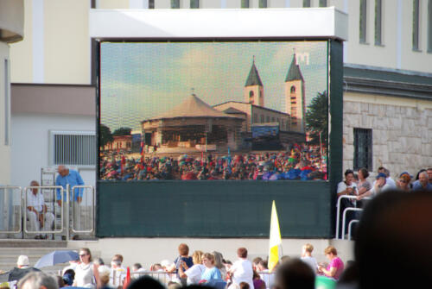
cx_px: 216
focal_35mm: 300
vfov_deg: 4.6
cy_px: 144
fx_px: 3605
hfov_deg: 6.9
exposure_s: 1/400
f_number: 6.3
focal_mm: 200
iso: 400
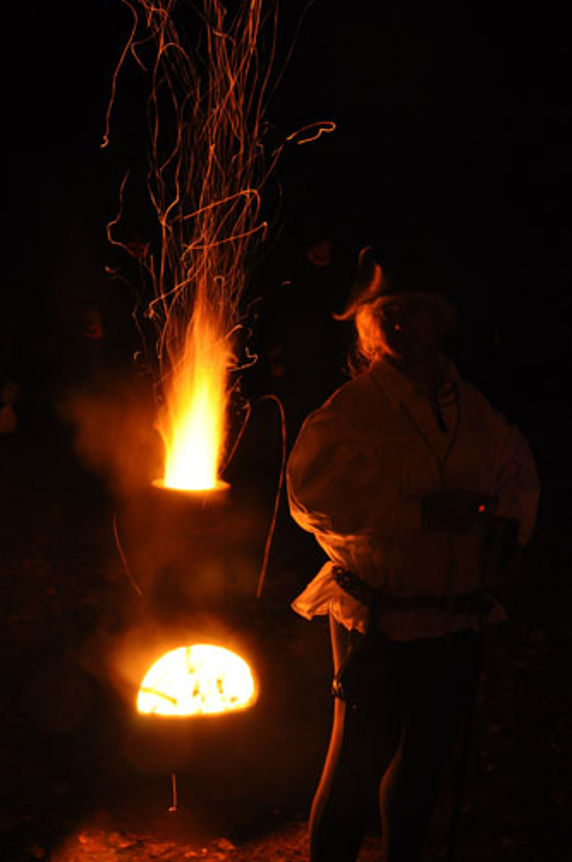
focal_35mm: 36
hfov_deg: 36.7
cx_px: 268
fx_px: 861
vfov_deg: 53.2
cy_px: 400
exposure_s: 1/1.6
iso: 800
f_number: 8
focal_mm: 20
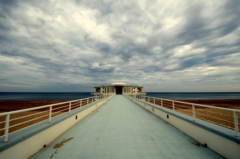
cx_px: 120
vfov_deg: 77.2
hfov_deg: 100.5
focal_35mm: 15
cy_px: 80
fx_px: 100
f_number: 14
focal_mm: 10
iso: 200
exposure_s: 1/100
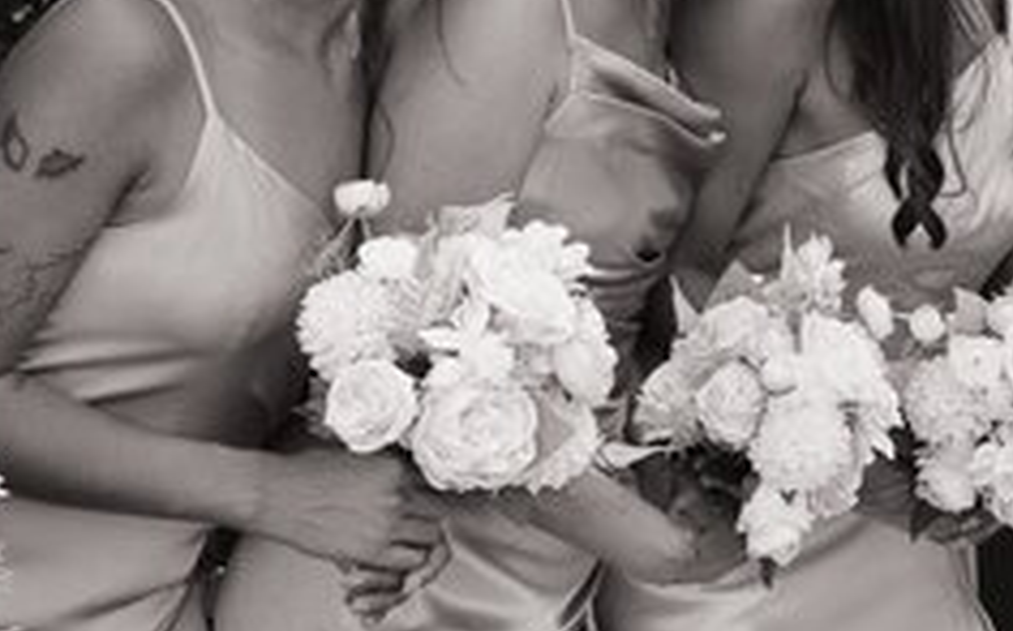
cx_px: 1249
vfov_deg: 10.7
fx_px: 3337
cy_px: 79
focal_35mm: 121
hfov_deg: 16.5
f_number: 3.2
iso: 250
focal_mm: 35
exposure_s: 1/800
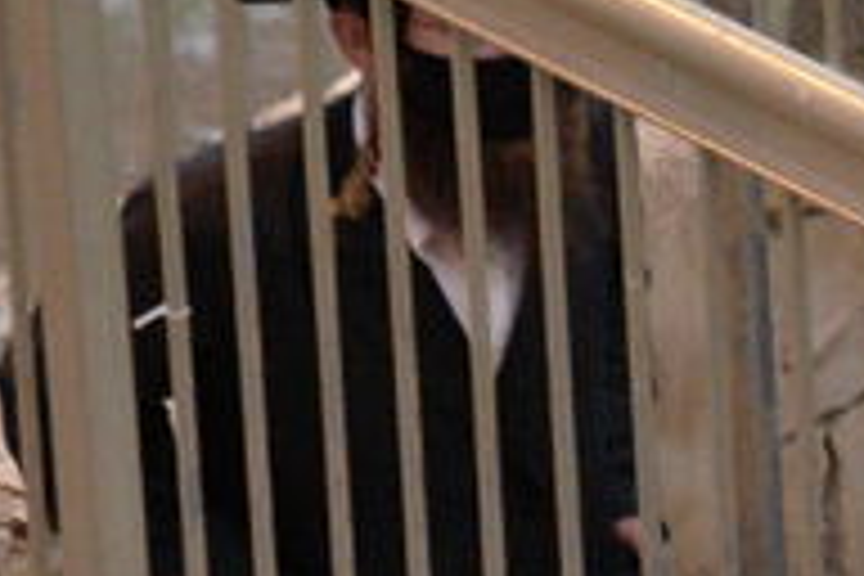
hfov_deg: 2.3
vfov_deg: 1.6
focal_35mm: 874
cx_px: 2997
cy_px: 428
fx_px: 20974
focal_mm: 120
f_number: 4
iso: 2000
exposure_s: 1/60
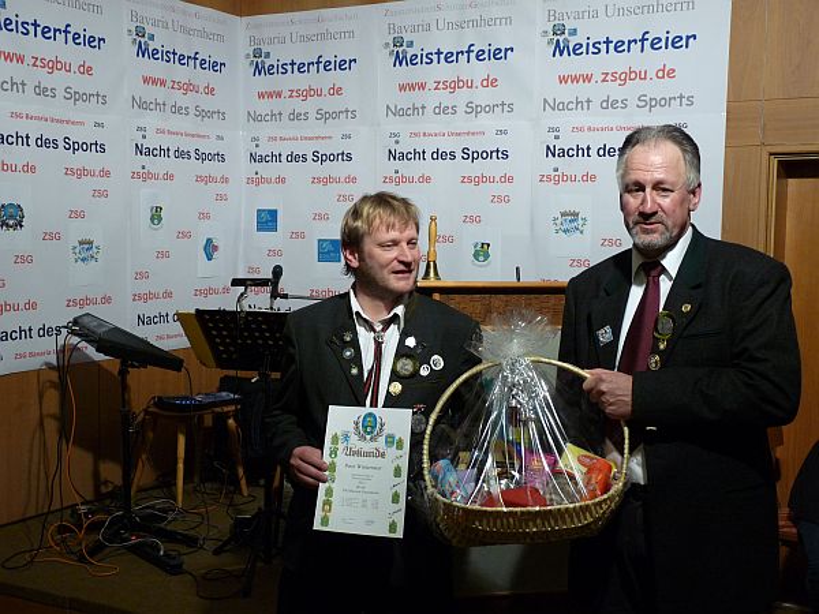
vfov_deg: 32.9
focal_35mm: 44
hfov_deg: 42.9
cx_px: 410
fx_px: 1041
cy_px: 307
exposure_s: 1/30
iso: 250
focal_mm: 7.8
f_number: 3
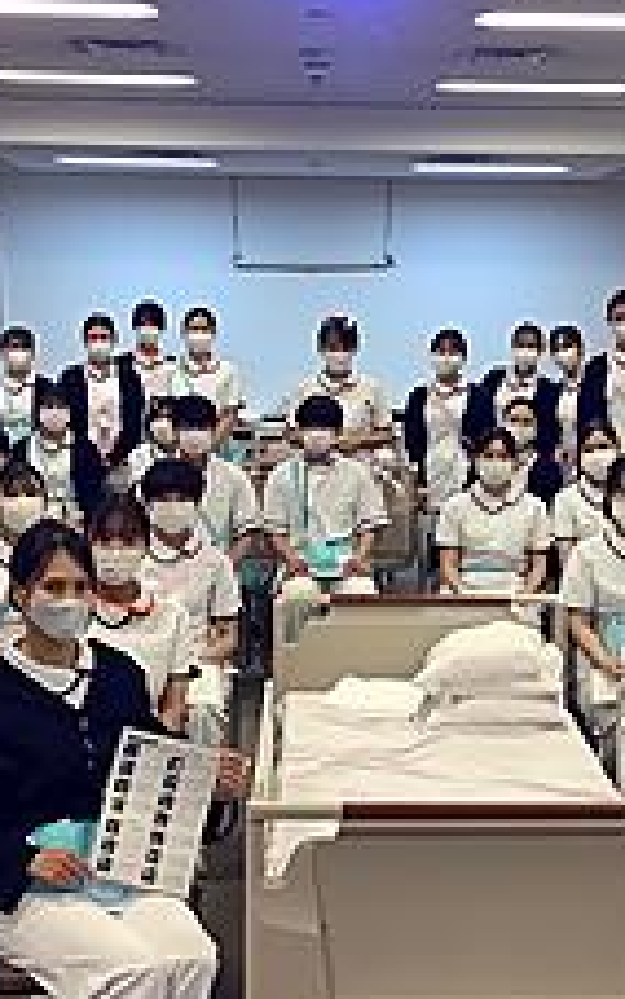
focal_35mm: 58
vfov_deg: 35.1
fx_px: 1580
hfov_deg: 22.3
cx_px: 405
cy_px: 488
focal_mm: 3.3
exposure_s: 1/50
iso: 64
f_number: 2.4
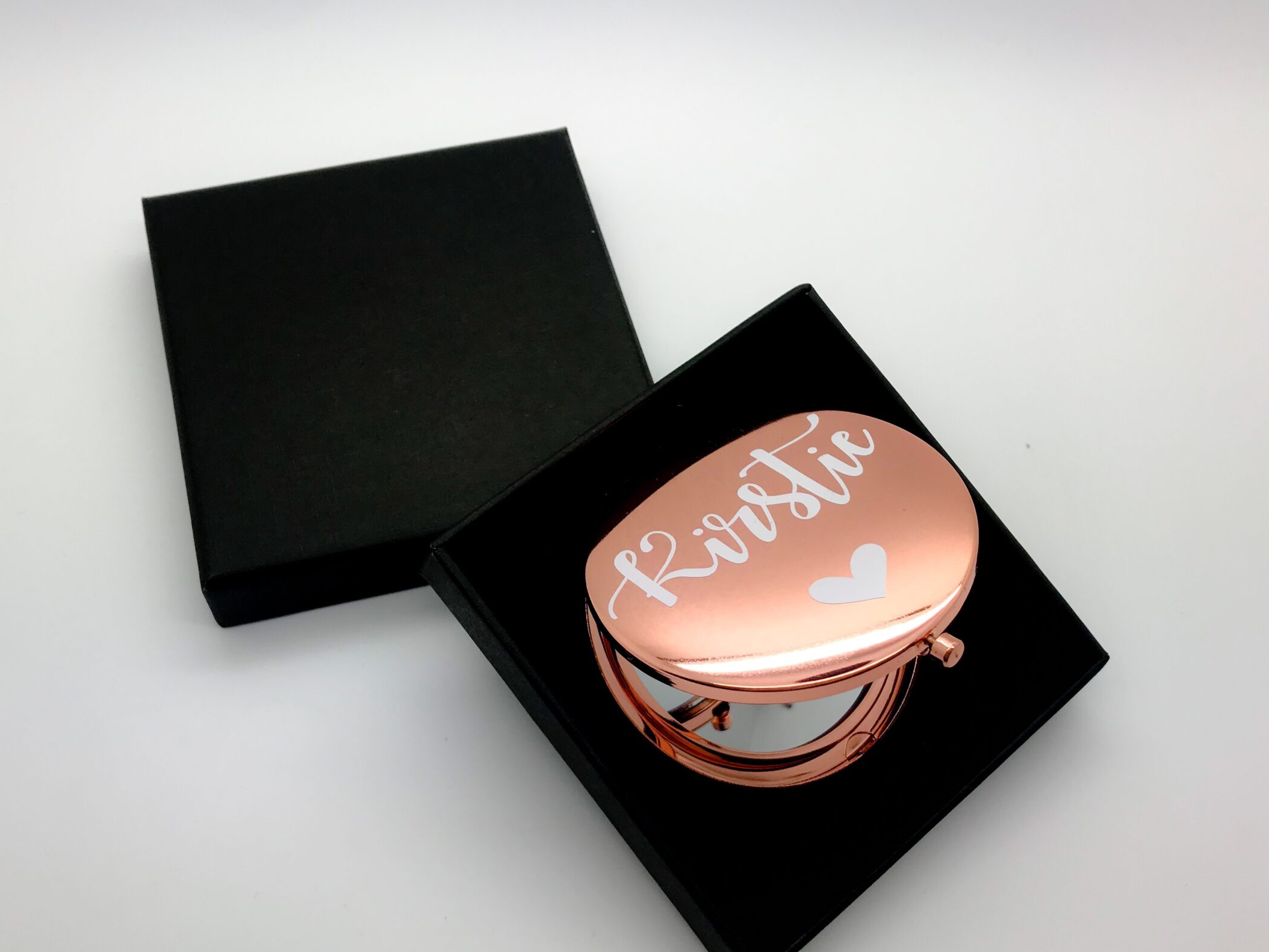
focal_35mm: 34
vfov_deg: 41.7
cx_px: 560
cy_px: 554
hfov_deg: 53.8
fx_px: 1246
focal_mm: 3.99
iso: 20
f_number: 1.8
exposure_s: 1/388
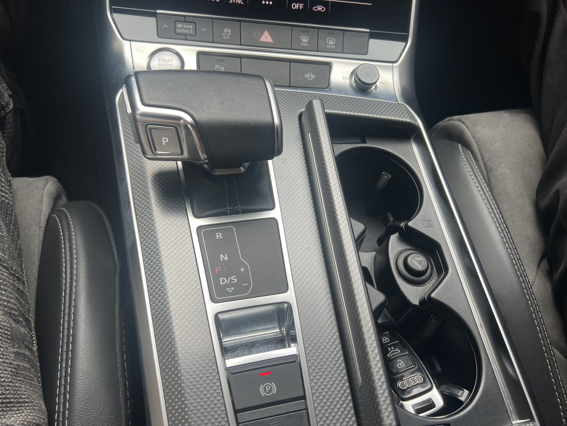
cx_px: 284
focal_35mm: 26
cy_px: 213
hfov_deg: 67.3
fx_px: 426
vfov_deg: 53.1
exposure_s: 1/212
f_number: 1.5
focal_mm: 5.7
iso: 40
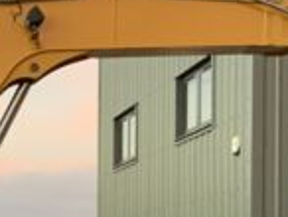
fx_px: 1058
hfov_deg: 14.8
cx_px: -95
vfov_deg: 11.3
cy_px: 302
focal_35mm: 127
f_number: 1.8
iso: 80
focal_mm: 3
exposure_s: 1/60
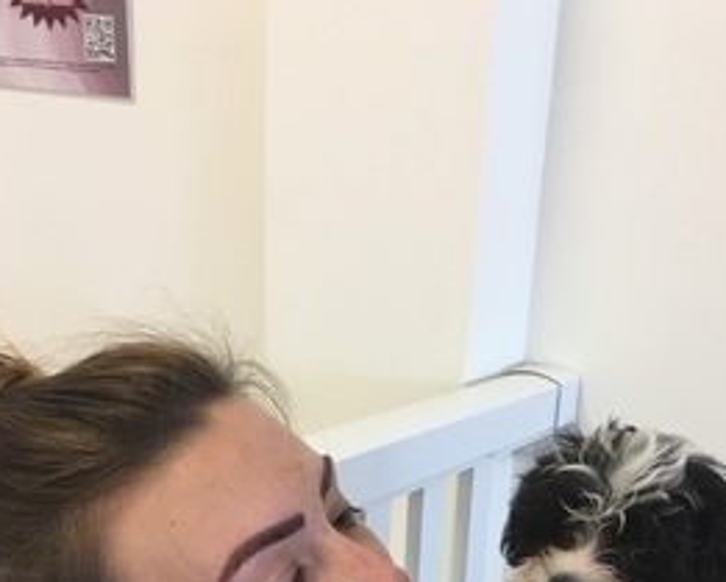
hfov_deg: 35.7
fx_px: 1118
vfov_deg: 26.8
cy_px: 643
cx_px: 467
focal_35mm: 52
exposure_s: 1/15
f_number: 2.2
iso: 32
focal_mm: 4.15
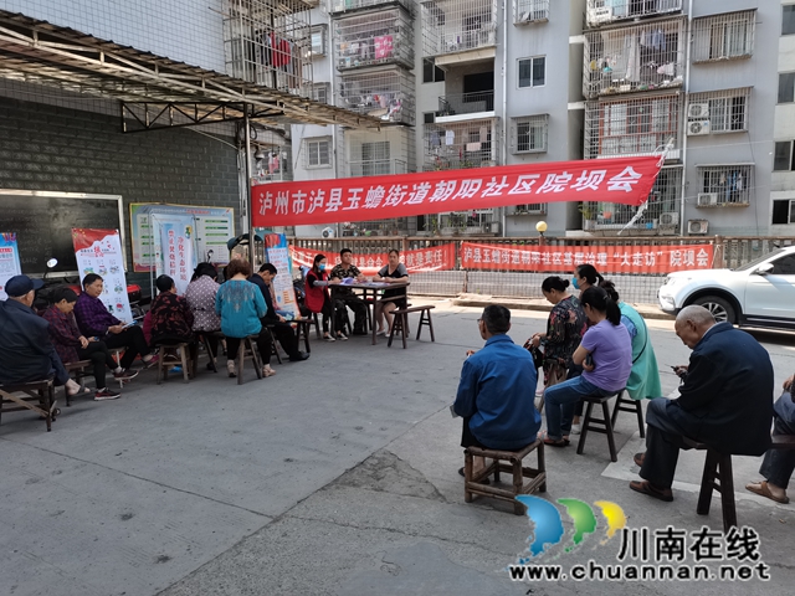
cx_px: 398
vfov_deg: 53.1
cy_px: 298
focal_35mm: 26
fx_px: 597
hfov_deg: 67.3
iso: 50
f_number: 1.8
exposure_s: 1/443
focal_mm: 5.58
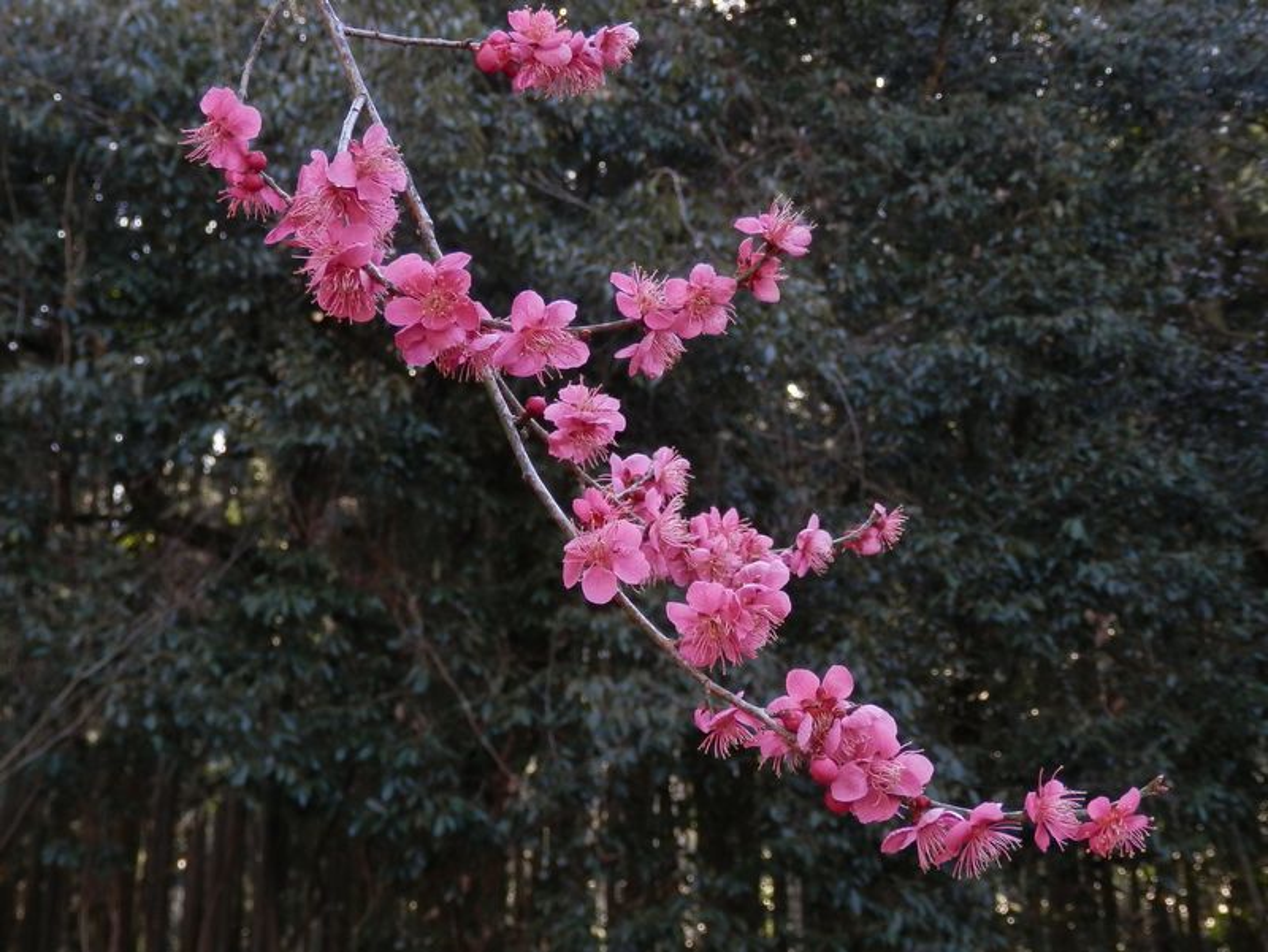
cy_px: 476
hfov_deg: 42.1
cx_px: 634
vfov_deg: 32.2
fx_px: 1649
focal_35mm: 45
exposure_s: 1/80
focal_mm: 8
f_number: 3.8
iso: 125
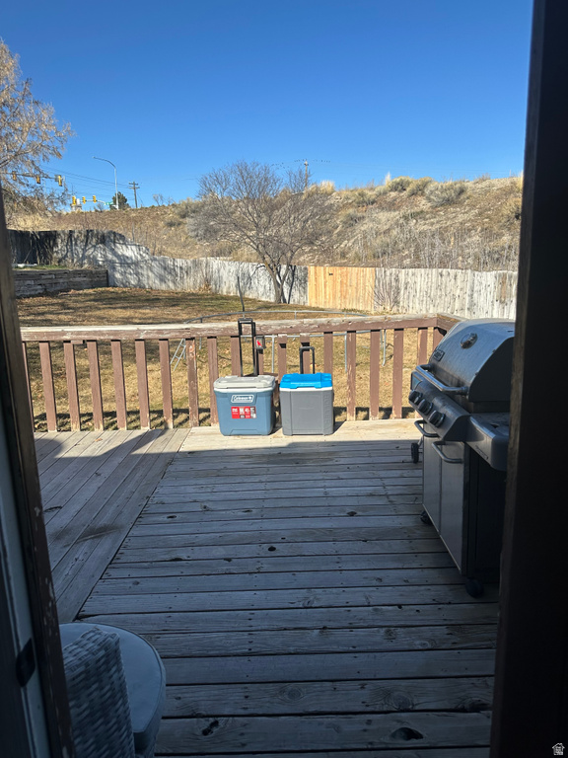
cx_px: 284
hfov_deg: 56.8
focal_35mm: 24
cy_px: 379
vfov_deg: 71.6
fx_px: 525
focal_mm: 6.86
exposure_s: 1/3717
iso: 80
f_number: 1.78
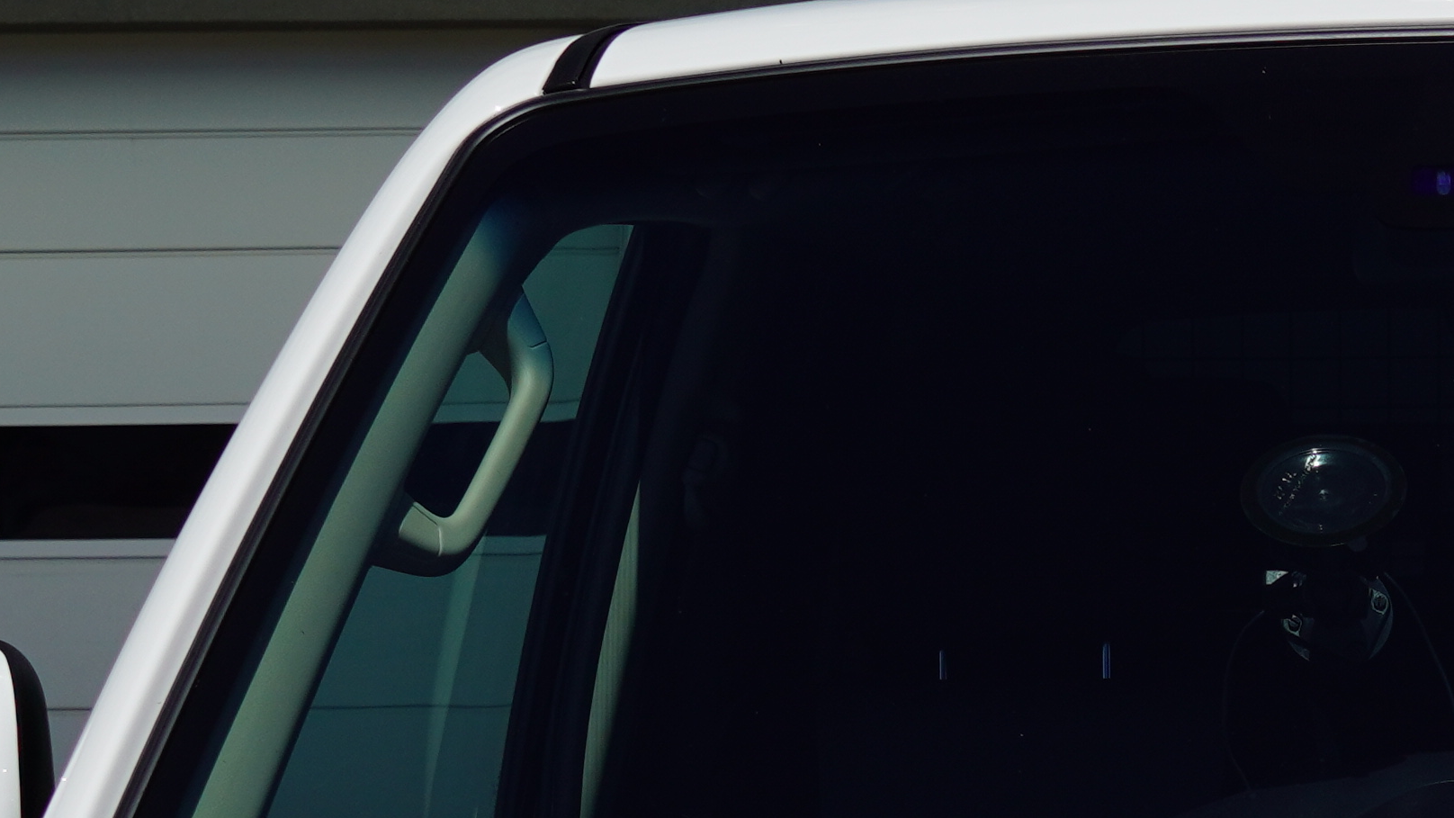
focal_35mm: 105
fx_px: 4048
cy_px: 1187
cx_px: 1421
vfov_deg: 11.1
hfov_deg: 19.8
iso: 100
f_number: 5
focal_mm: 18
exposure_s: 1/2000
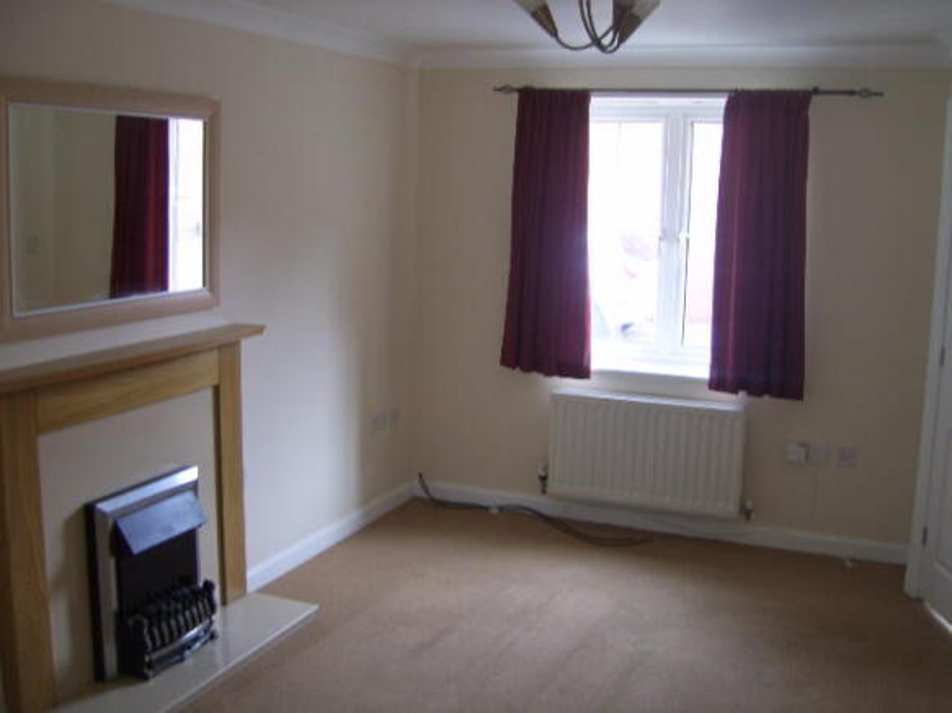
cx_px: 476
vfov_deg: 37.7
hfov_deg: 49.0
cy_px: 356
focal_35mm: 38
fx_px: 1045
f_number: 2.8
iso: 67
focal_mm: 7.8
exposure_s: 1/30
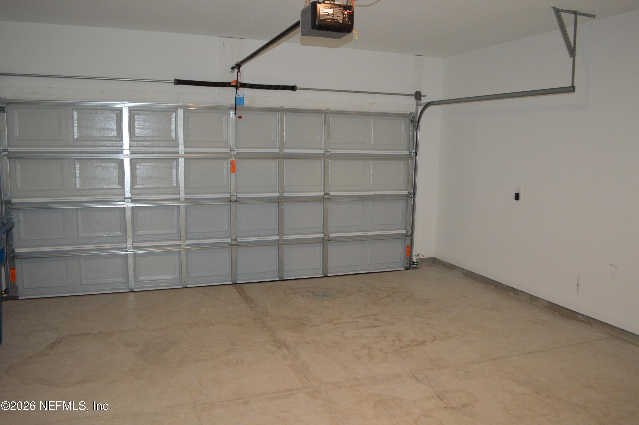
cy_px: 212
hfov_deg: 67.4
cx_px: 320
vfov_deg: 47.8
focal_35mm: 27
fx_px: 479
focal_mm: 18
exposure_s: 1/60
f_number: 3.5
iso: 1250
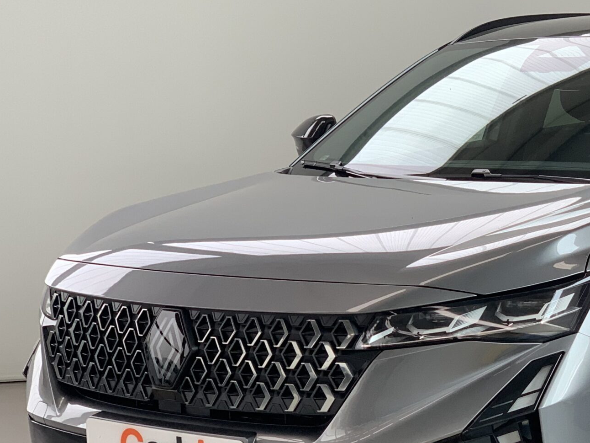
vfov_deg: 14.3
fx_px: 1756
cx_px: 557
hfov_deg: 18.7
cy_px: 285
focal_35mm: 103
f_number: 2.4
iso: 80
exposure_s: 1/122
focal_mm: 6
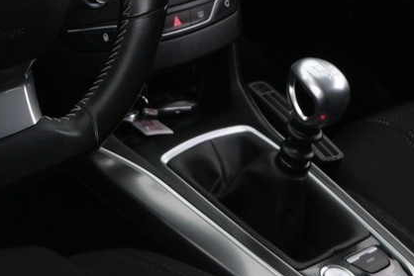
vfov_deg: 14.6
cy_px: 23
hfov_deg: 20.9
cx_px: -32
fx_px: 1070
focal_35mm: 93
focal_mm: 16
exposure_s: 1/60
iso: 2500
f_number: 4
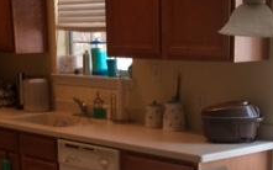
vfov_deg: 14.2
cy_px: 203
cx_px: 152
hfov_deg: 23.3
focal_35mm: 89
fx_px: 662
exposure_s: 1/30
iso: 50
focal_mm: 4.15
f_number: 2.2
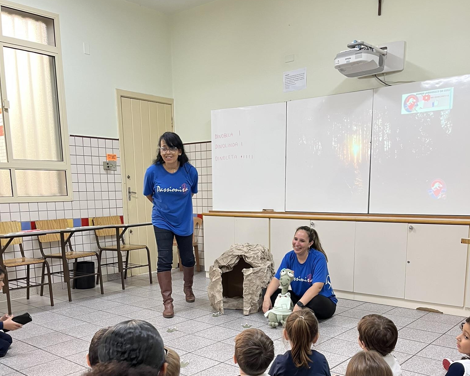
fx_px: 473
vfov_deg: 42.3
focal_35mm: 34
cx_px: 234
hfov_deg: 52.8
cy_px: 271
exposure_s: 1/60
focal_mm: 5.1
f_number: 1.6
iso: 80
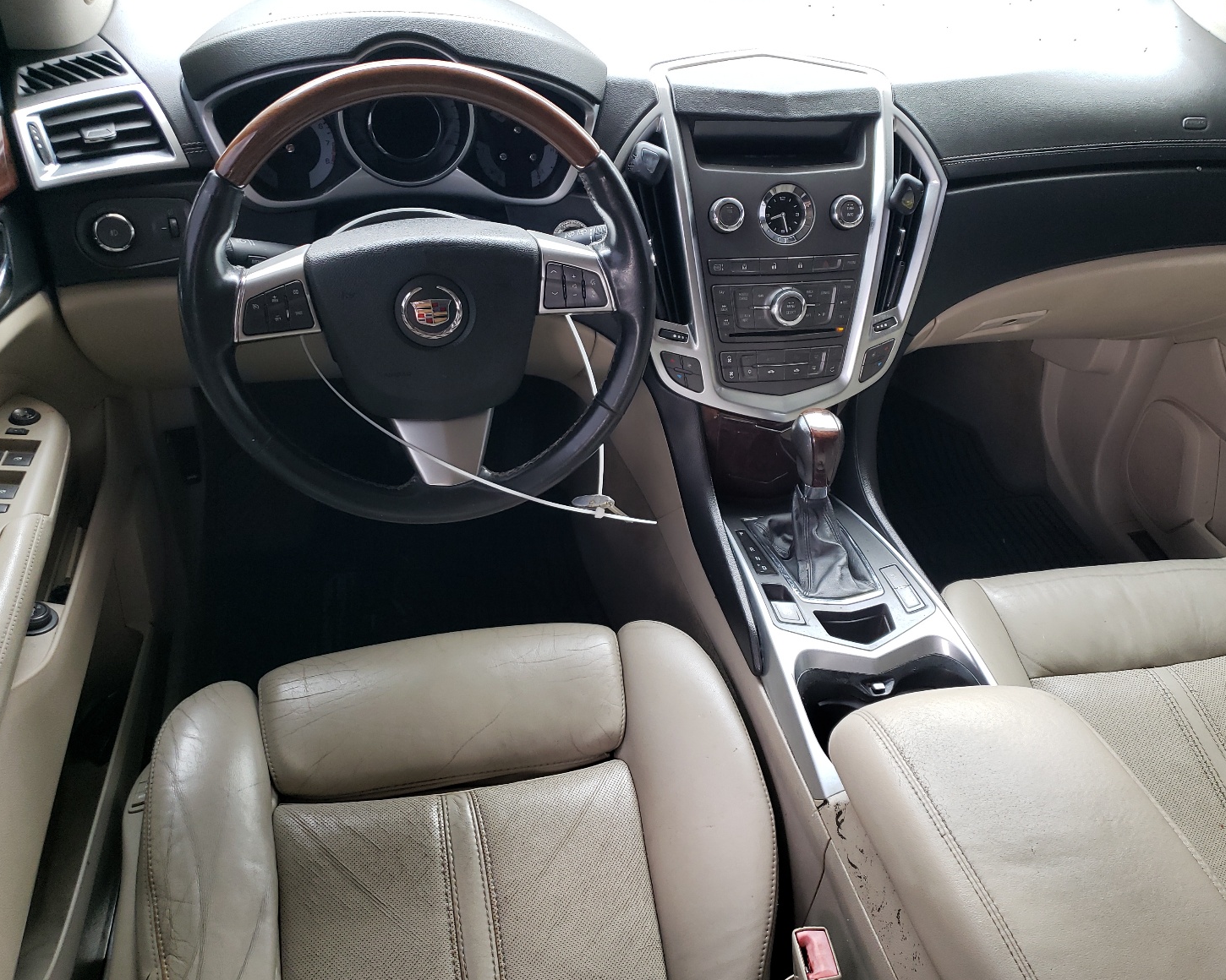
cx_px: 635
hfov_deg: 62.2
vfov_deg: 51.5
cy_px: 493
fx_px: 1016
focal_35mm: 28
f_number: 1.5
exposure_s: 1/60.2
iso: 59
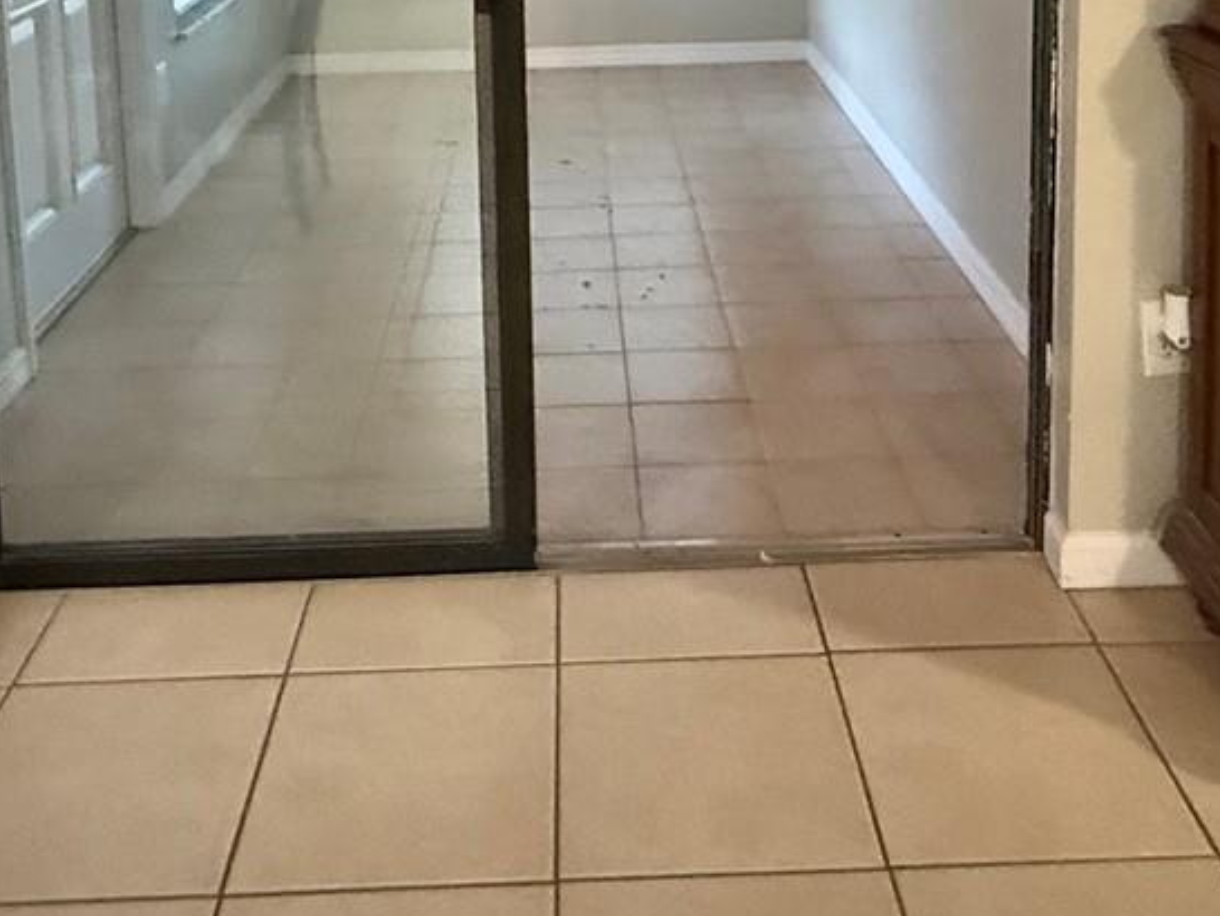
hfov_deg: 45.8
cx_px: 603
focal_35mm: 41
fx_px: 1446
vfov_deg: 31.3
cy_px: -92
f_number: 2.2
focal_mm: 2.22
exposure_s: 1/40
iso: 1250
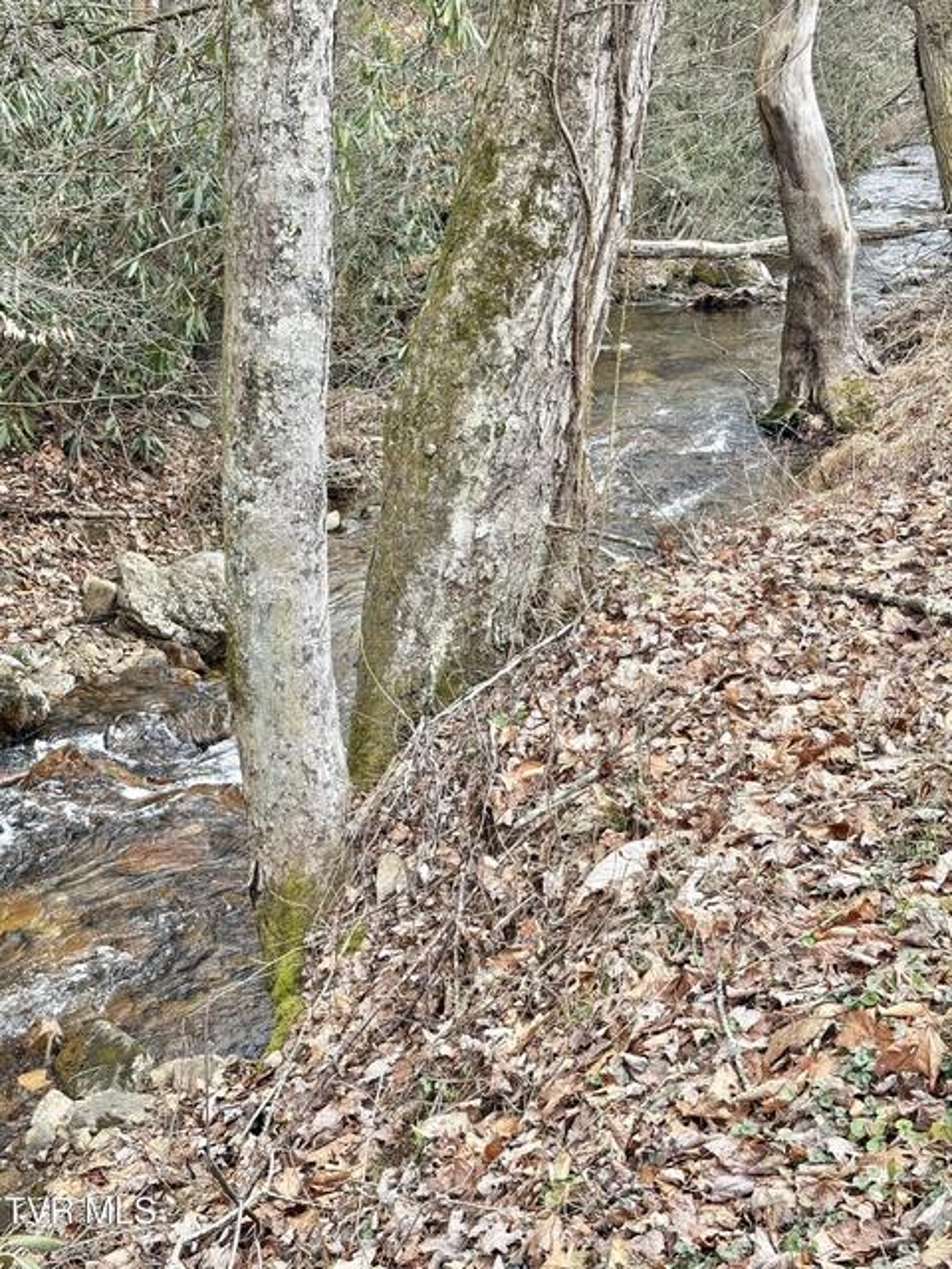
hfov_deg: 28.0
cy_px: 634
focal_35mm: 52
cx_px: 476
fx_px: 1907
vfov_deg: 36.8
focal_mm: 5.96
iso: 25
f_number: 1.6
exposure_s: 1/153
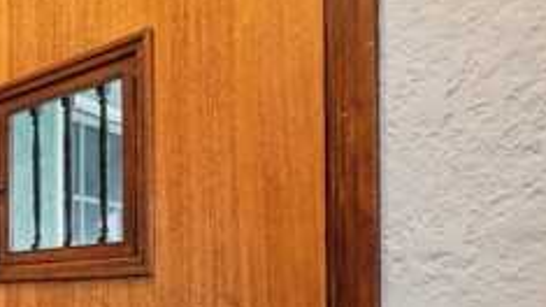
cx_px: -58
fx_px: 579
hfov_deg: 40.5
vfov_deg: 28.8
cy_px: 258
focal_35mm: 40
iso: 400
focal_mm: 14
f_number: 7.1
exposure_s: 1/3.33
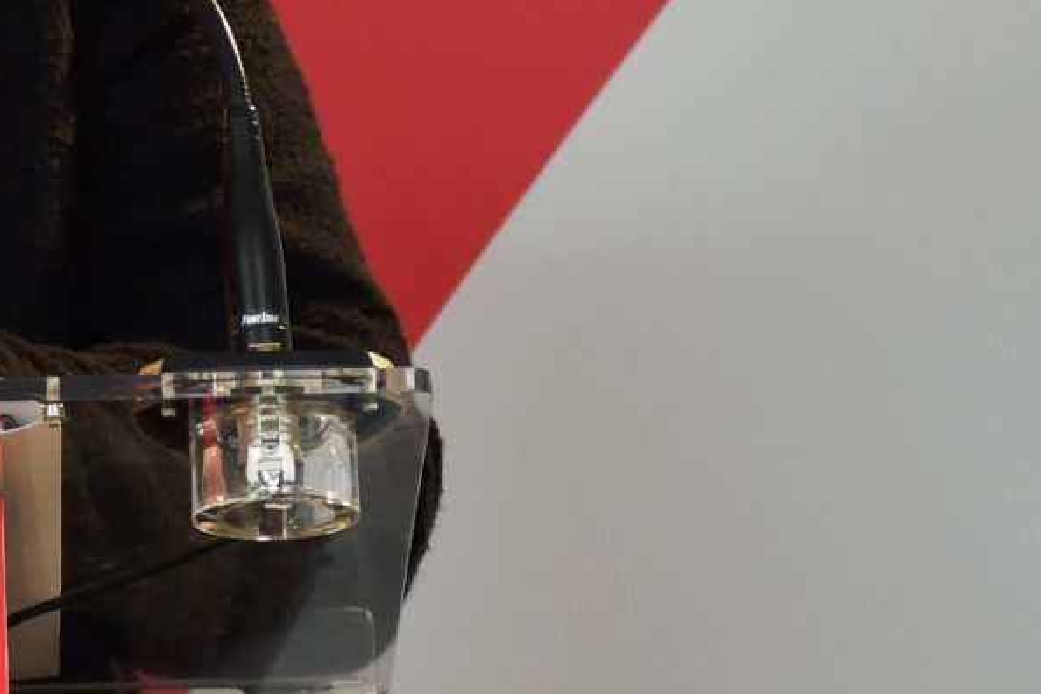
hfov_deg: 5.1
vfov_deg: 3.4
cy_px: 258
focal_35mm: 401
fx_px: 11595
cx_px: -540
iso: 400
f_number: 5
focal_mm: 62
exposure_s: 1/125
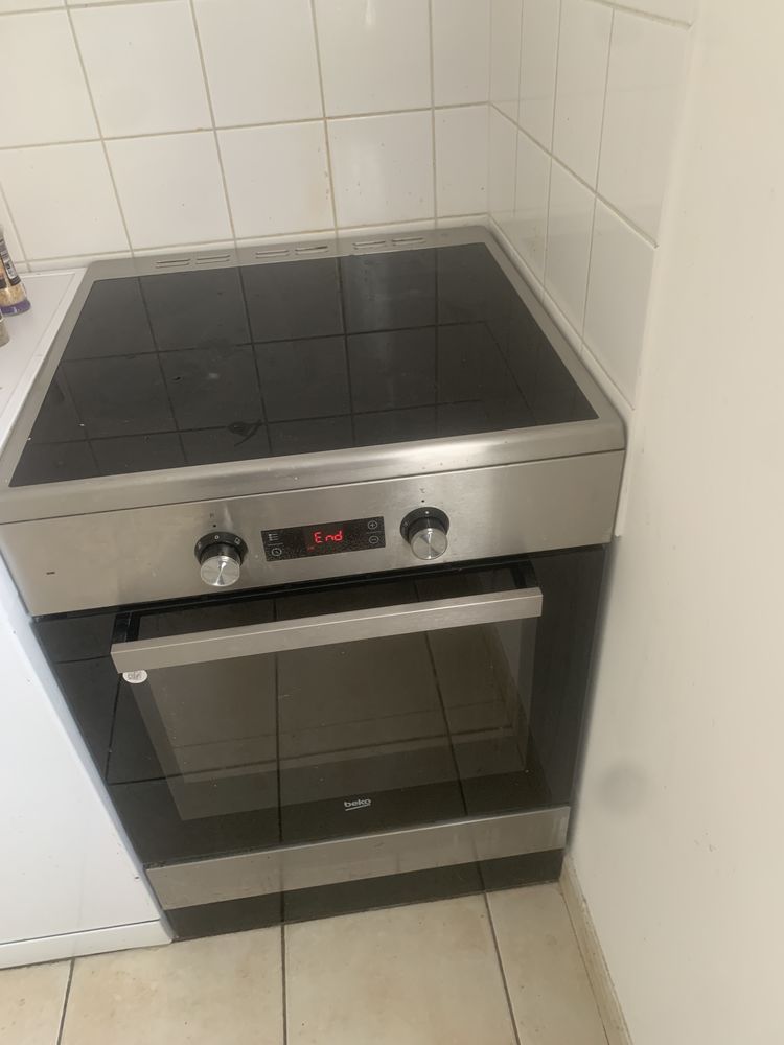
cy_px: 522
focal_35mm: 26
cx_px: 392
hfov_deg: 53.1
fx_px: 785
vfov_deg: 67.3
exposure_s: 1/60
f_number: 1.8
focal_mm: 4.25
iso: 250
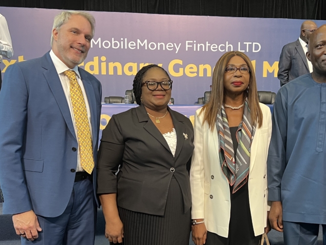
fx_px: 395
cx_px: 180
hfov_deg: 44.7
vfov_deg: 34.1
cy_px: 159
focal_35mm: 42
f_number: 1.5
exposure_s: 1/50
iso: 160
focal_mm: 5.7
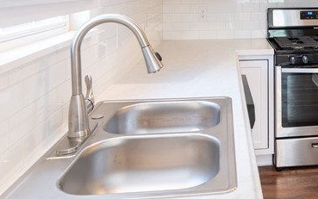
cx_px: 277
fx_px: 390
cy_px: -24
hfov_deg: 41.3
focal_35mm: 45
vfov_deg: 26.2
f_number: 8
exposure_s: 1/1.25
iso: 200
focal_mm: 15
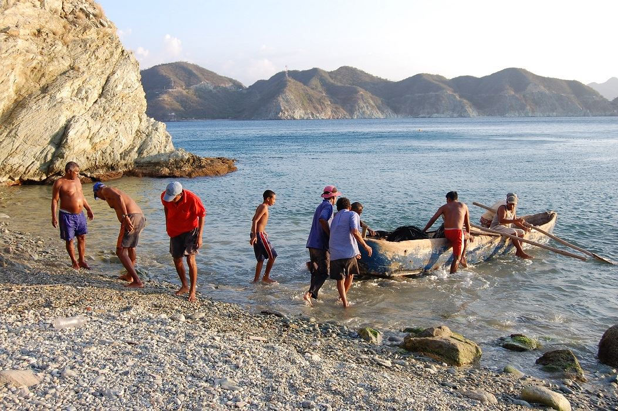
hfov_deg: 53.2
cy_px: 206
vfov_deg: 36.8
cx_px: 309
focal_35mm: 36
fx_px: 617
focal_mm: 24
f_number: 6.3
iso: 200
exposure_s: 1/160
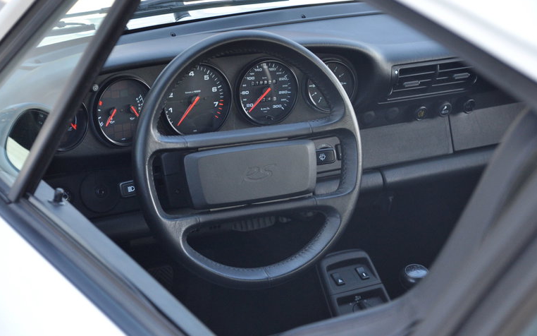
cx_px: 268
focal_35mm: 80
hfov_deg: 25.8
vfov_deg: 16.3
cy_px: 164
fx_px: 1171
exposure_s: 1/60
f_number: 4.8
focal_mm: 52
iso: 500
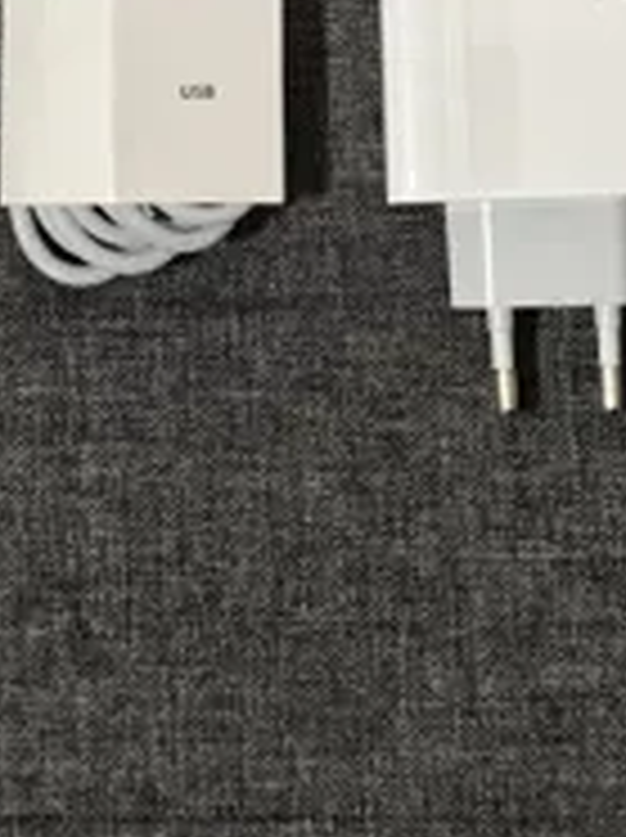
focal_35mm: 99
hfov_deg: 14.9
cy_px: 117
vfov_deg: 19.6
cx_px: 342
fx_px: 2393
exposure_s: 1/51.8
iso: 640
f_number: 1.62
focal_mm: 6.55
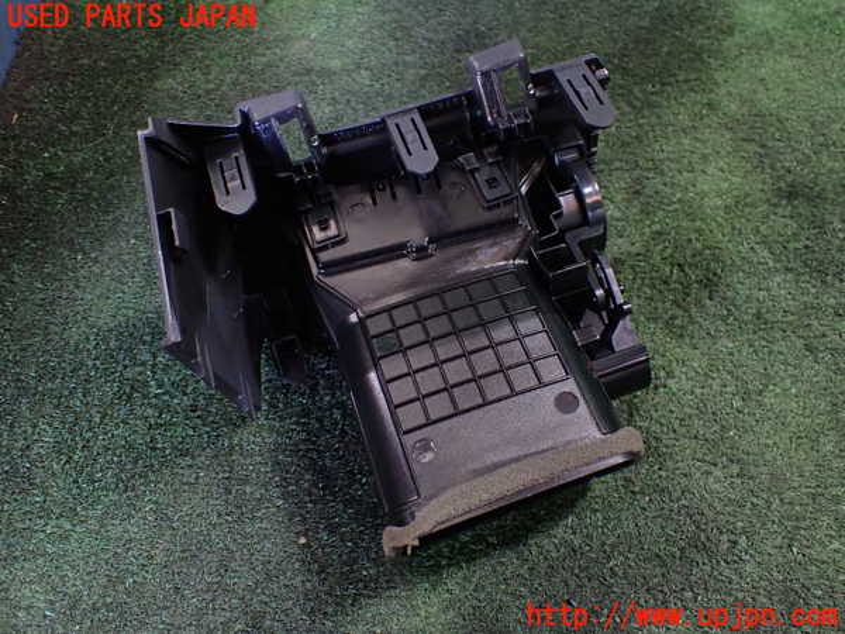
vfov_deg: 46.8
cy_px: 317
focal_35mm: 30
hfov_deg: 60.0
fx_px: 732
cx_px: 422
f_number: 2.3
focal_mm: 5.4
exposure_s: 1/100
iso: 800
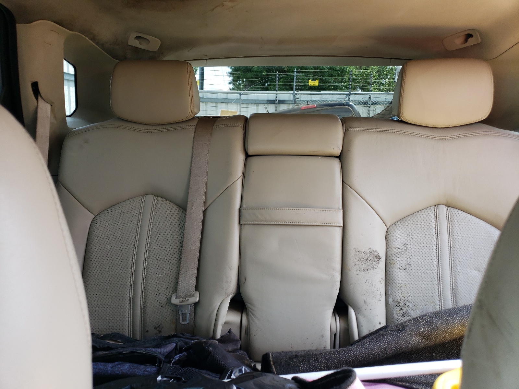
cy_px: 194
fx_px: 390
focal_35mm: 26
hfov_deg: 67.3
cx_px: 260
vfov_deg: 53.1
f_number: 1.5
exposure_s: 1/189
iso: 50
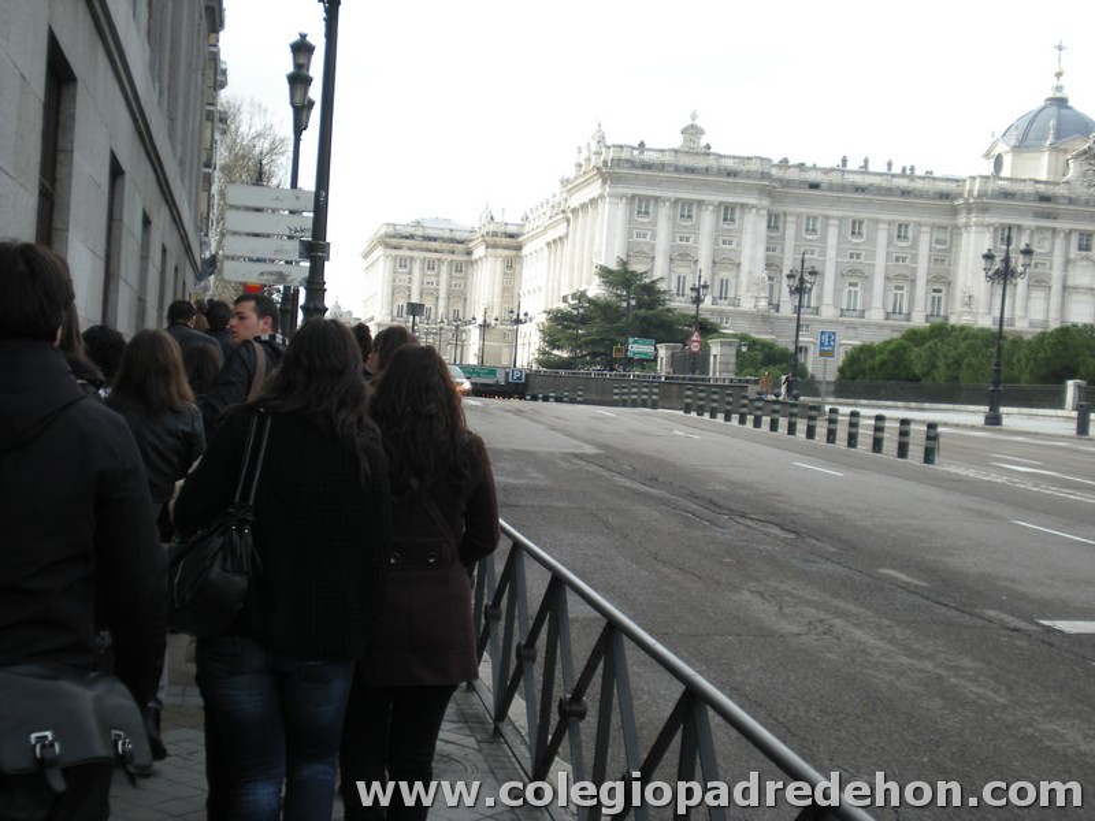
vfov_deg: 26.1
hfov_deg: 34.3
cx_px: 548
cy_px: 410
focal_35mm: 56
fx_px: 1771
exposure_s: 1/203
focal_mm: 9.3
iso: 64
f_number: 3.9
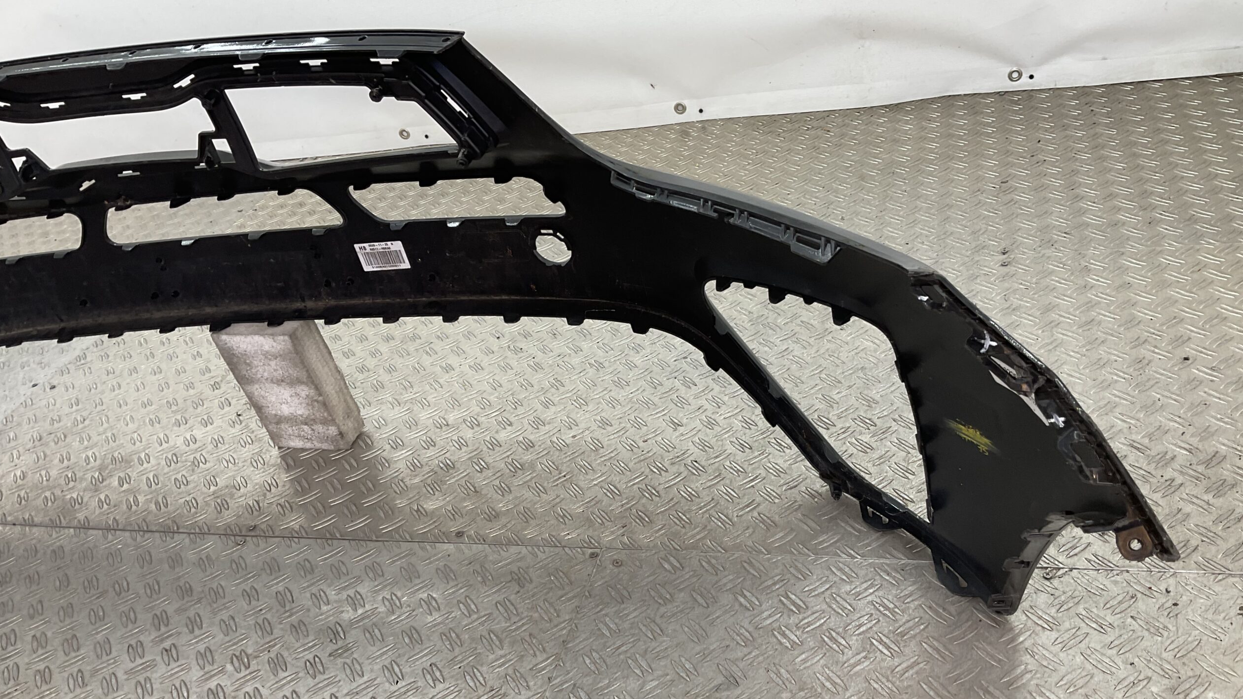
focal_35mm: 32
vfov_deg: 36.5
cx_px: 622
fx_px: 1055
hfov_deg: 61.0
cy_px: 424
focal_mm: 3
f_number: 1.8
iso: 25
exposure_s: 1/100
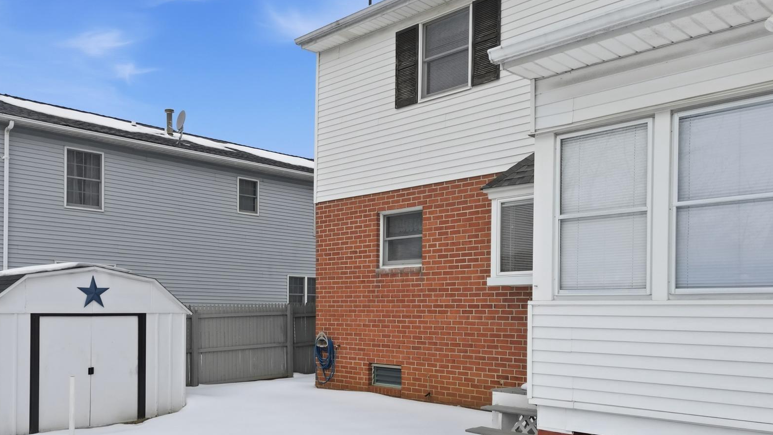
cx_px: 316
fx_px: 697
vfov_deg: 34.1
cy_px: 311
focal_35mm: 34
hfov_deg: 57.6
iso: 100
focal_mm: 6.7
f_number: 1.7
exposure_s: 1/640
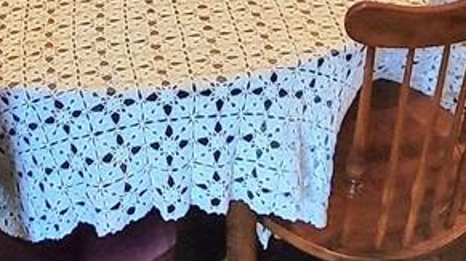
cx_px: 186
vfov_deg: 11.7
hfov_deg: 27.1
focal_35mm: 78
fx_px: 963
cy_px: -416
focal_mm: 2.2
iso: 320
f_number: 2.2
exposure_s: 1/30
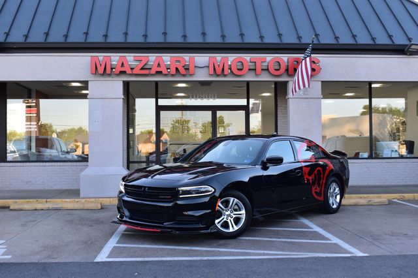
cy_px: 139
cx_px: 209
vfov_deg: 30.8
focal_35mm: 44
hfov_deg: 45.0
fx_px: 505
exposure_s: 1/80
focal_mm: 29
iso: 400
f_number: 8
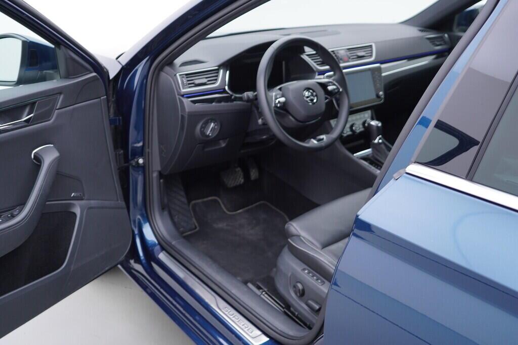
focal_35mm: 36
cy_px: 172
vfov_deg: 36.9
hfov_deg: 53.1
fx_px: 518
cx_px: 259
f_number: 2.8
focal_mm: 24
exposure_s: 1/40
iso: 125
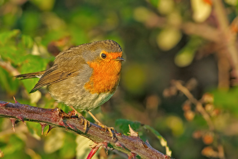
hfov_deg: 3.3
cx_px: 119
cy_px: 80
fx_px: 4165
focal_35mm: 630
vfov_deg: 2.2
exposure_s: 1/1000
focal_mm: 420
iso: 400
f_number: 8
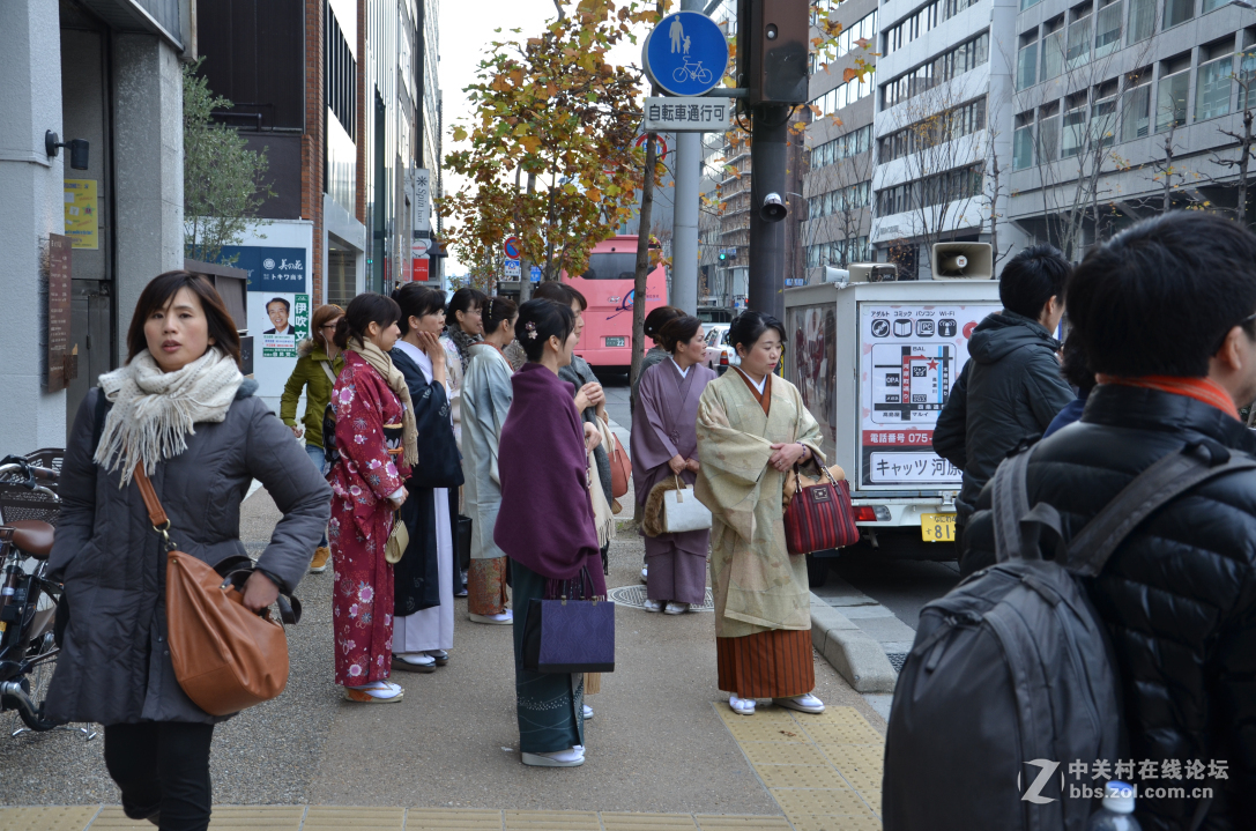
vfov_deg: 27.9
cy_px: 416
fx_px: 1671
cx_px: 628
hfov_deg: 41.2
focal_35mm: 48
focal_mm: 32
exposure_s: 1/160
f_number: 6.3
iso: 200
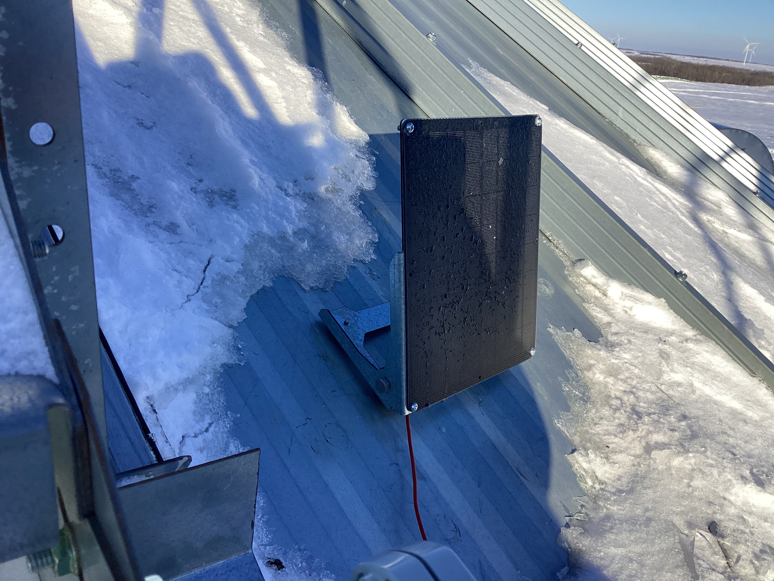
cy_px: 290
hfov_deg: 58.4
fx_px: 693
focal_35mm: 31
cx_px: 387
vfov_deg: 45.4
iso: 25
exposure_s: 1/1101
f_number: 2.4
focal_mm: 3.3
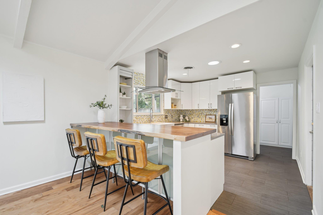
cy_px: 108
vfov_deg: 77.3
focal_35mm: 15
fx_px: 135
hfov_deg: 100.4
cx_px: 162
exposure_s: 1/5
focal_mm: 10
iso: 400
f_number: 8
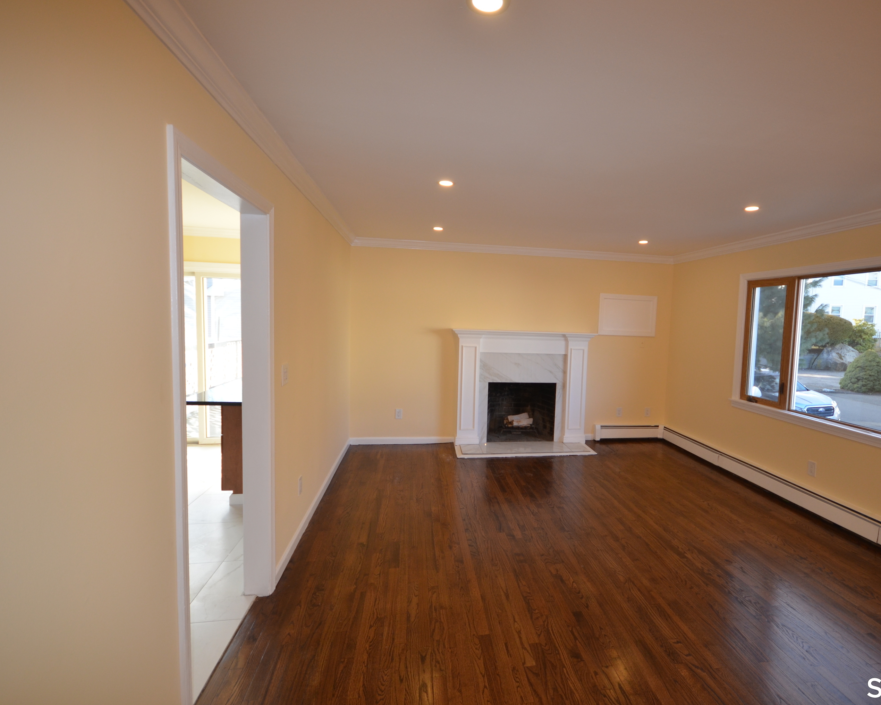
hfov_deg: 89.2
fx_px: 443
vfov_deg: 77.0
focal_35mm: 17
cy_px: 353
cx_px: 493
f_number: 4
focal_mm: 10
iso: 360
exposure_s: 1/125
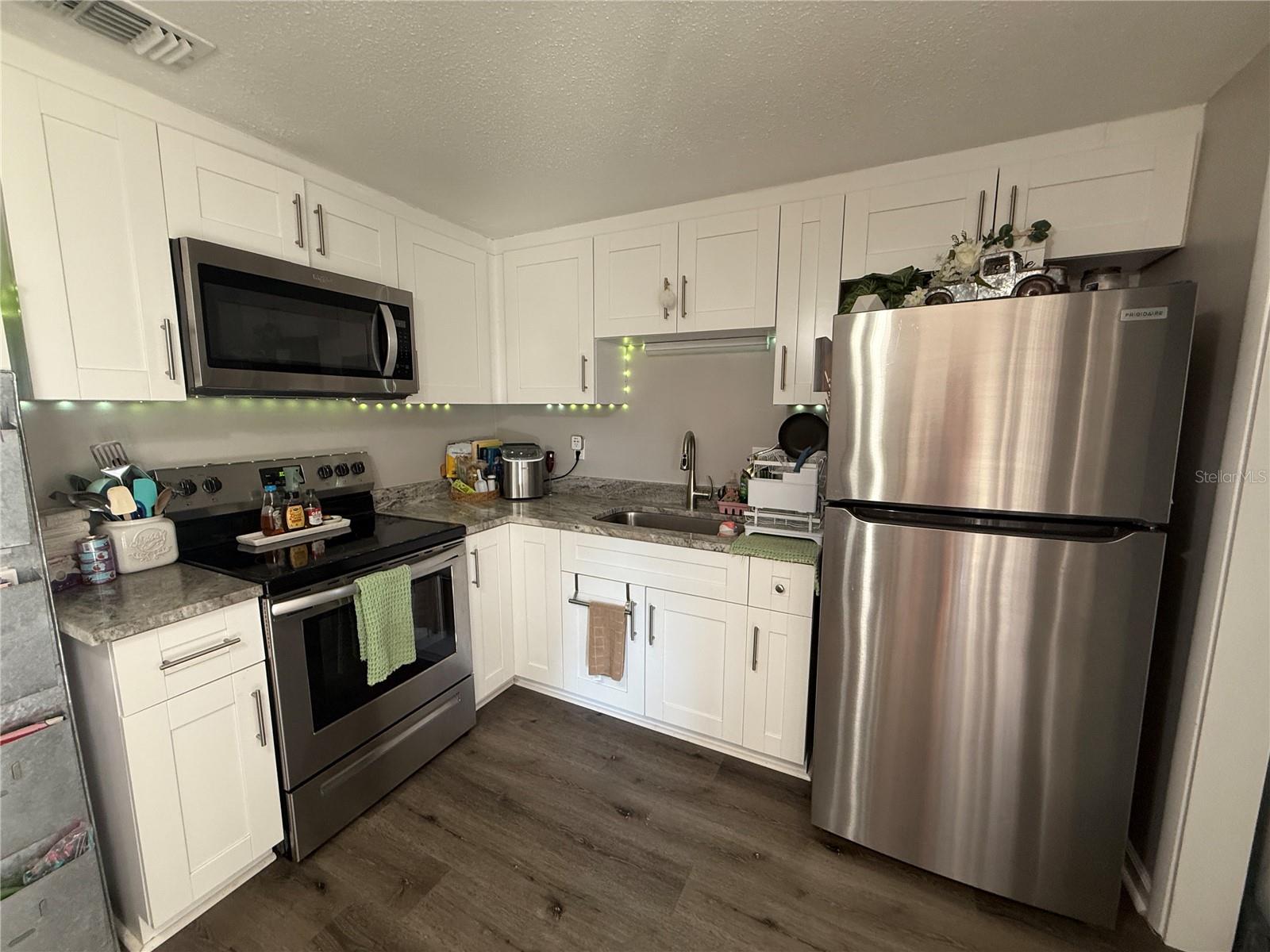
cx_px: 635
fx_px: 514
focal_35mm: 14
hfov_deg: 102.1
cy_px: 476
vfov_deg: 85.7
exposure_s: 1/60
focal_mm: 2.22
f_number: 2.2
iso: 200
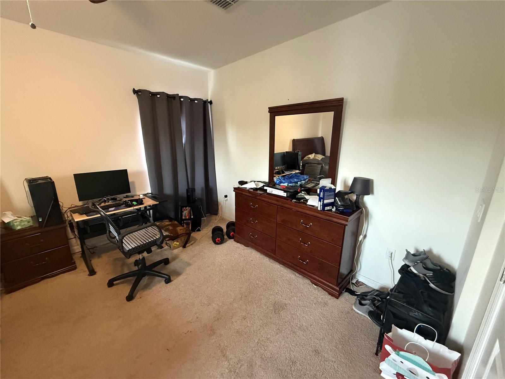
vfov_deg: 85.7
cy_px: 190
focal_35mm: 14
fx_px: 204
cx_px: 252
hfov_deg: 102.1
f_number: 2.2
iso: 800
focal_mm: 2.22
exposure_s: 1/60
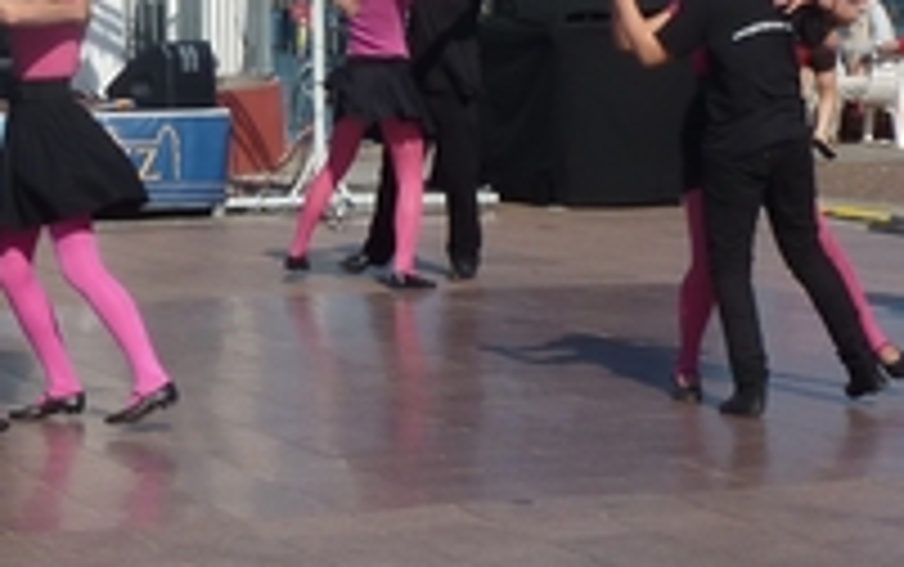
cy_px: 238
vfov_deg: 8.6
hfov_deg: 13.7
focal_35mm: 152
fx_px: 3748
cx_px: 225
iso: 80
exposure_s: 1/400
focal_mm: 7.9
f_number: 5.6
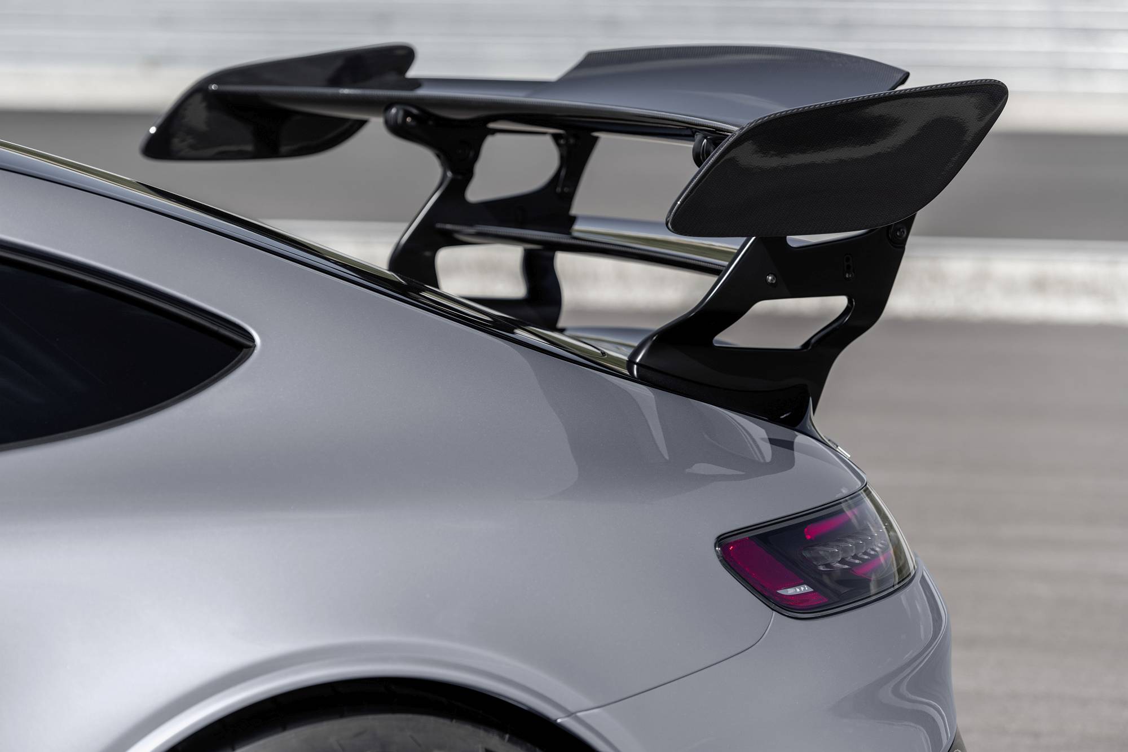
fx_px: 4229
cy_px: 376
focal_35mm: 135
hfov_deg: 15.2
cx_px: 564
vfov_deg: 10.2
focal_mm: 135
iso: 100
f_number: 4
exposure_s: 1/1000
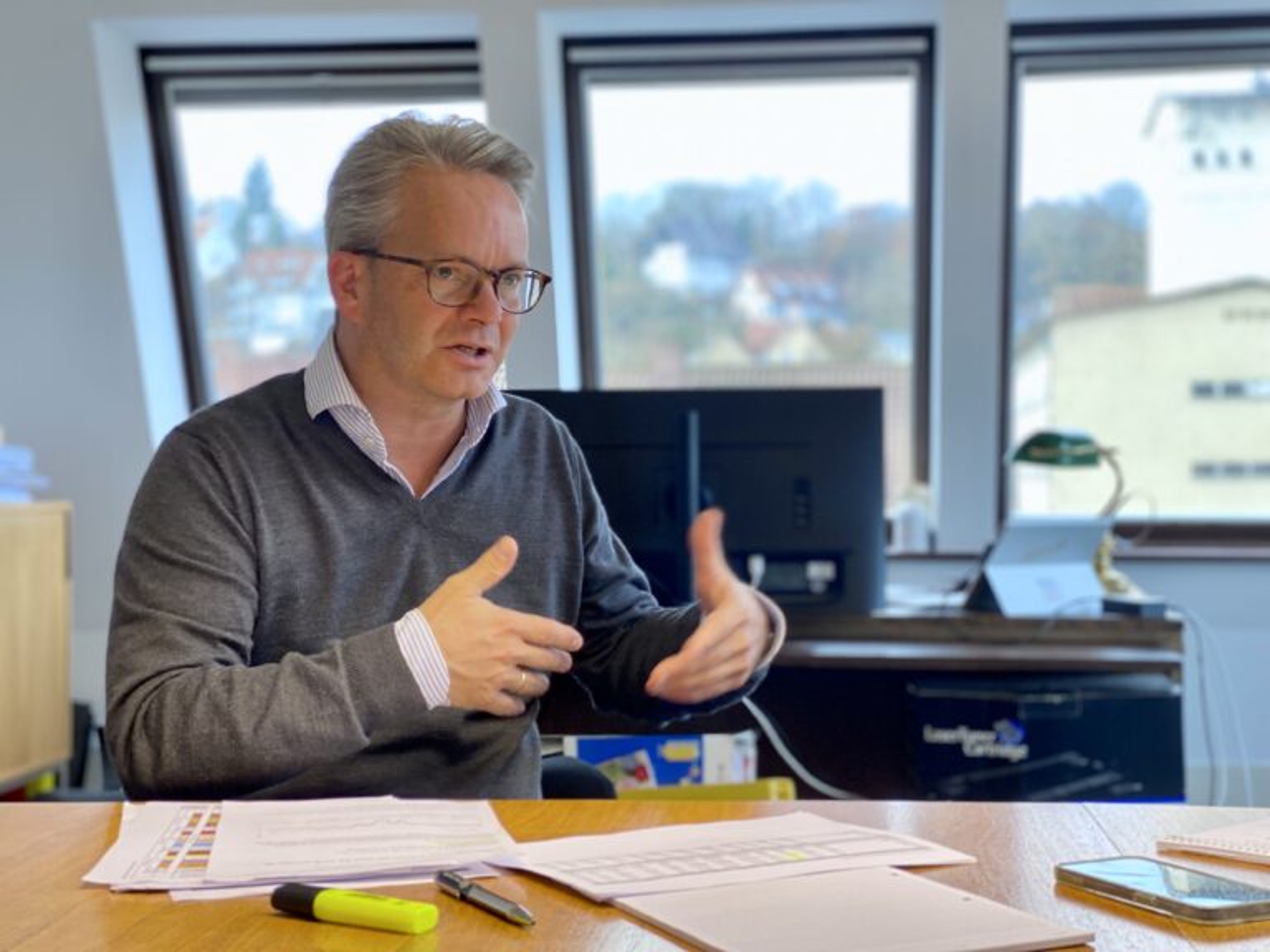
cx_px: 635
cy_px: 476
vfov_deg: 28.0
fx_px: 1908
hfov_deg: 36.8
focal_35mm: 52
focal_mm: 6
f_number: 2
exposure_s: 1/100
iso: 64
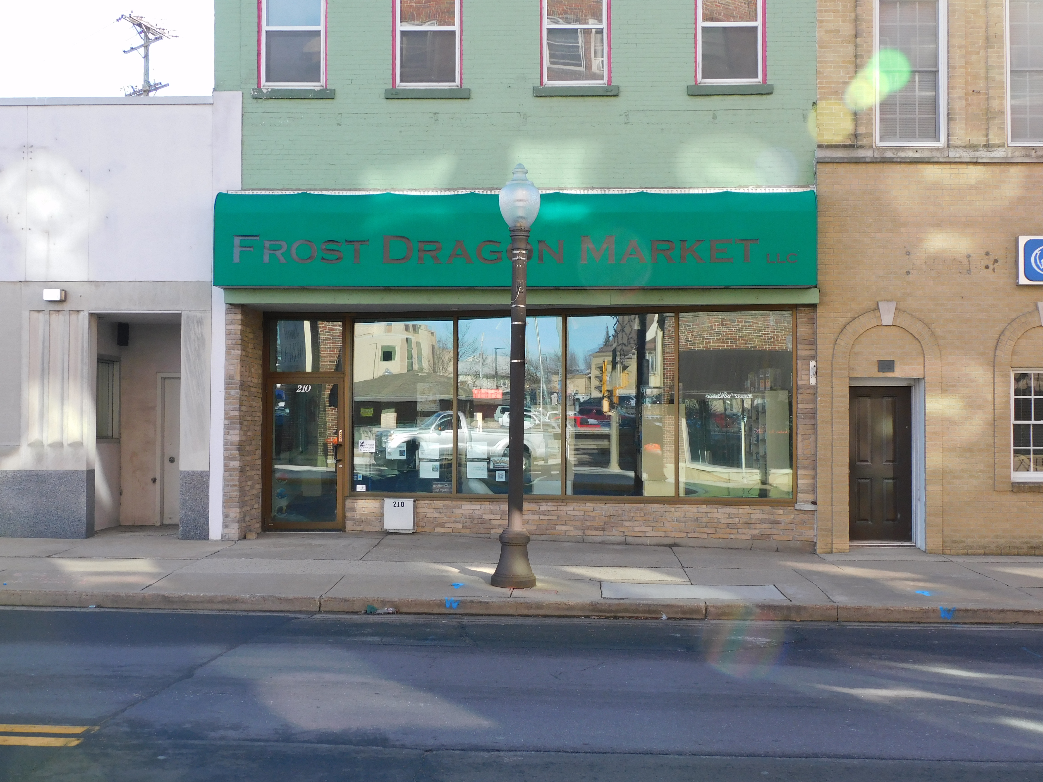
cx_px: 522
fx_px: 1356
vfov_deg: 32.2
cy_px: 391
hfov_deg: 42.1
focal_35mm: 45
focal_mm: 8.1
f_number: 4
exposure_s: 1/200
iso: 125
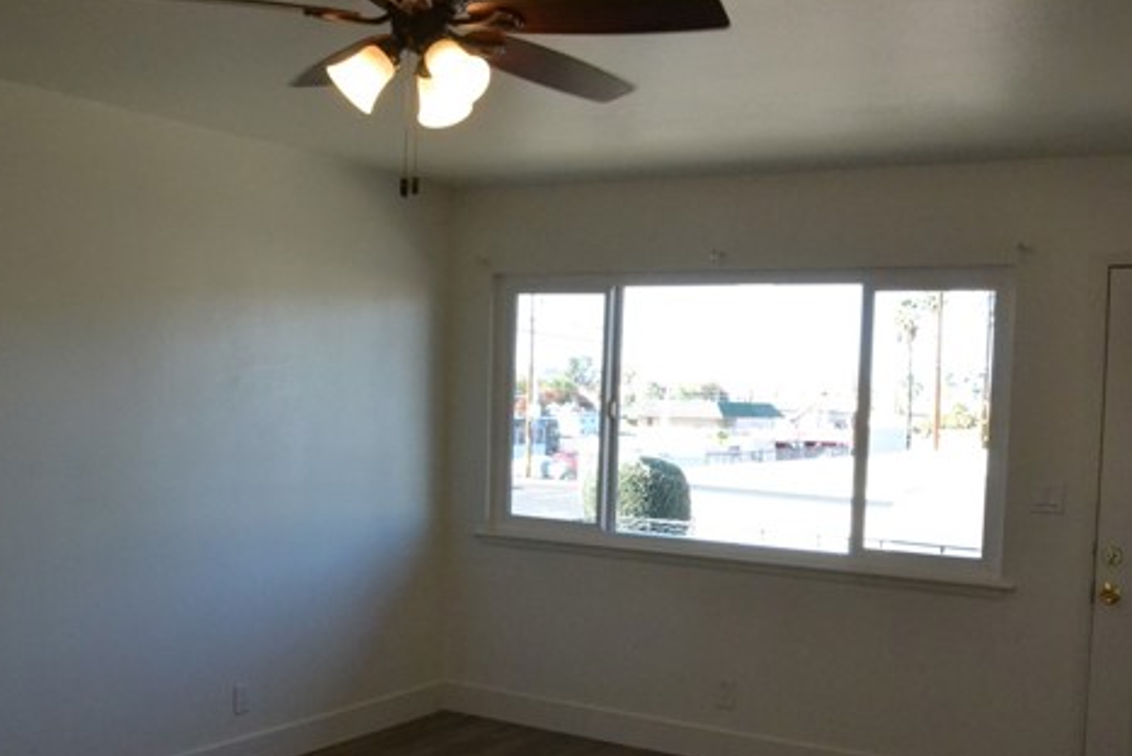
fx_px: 1164
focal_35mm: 37
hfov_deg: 51.6
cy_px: 474
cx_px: 662
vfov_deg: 35.8
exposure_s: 1/80
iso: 3200
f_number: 14
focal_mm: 18
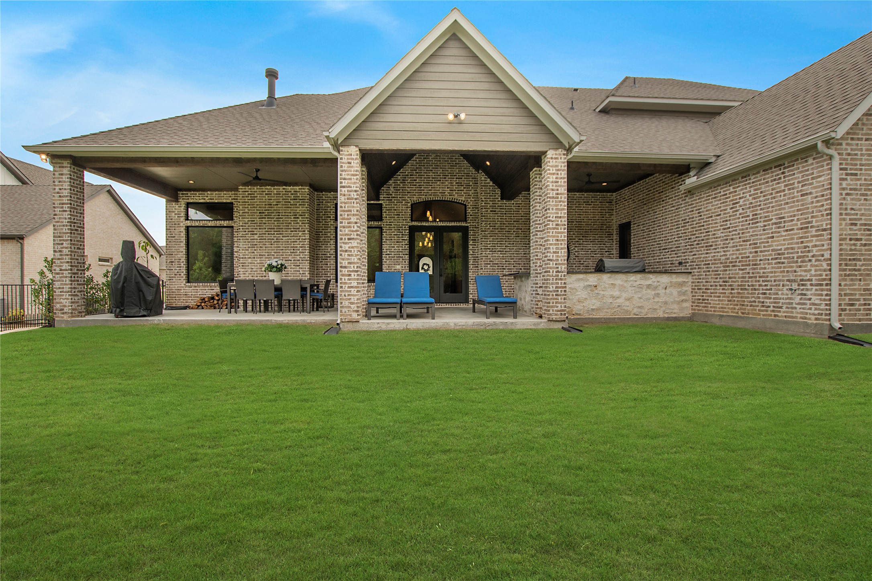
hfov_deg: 96.7
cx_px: 436
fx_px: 387
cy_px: 290
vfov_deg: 73.7
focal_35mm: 16
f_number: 7.1
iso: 100
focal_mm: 11
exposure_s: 1/500
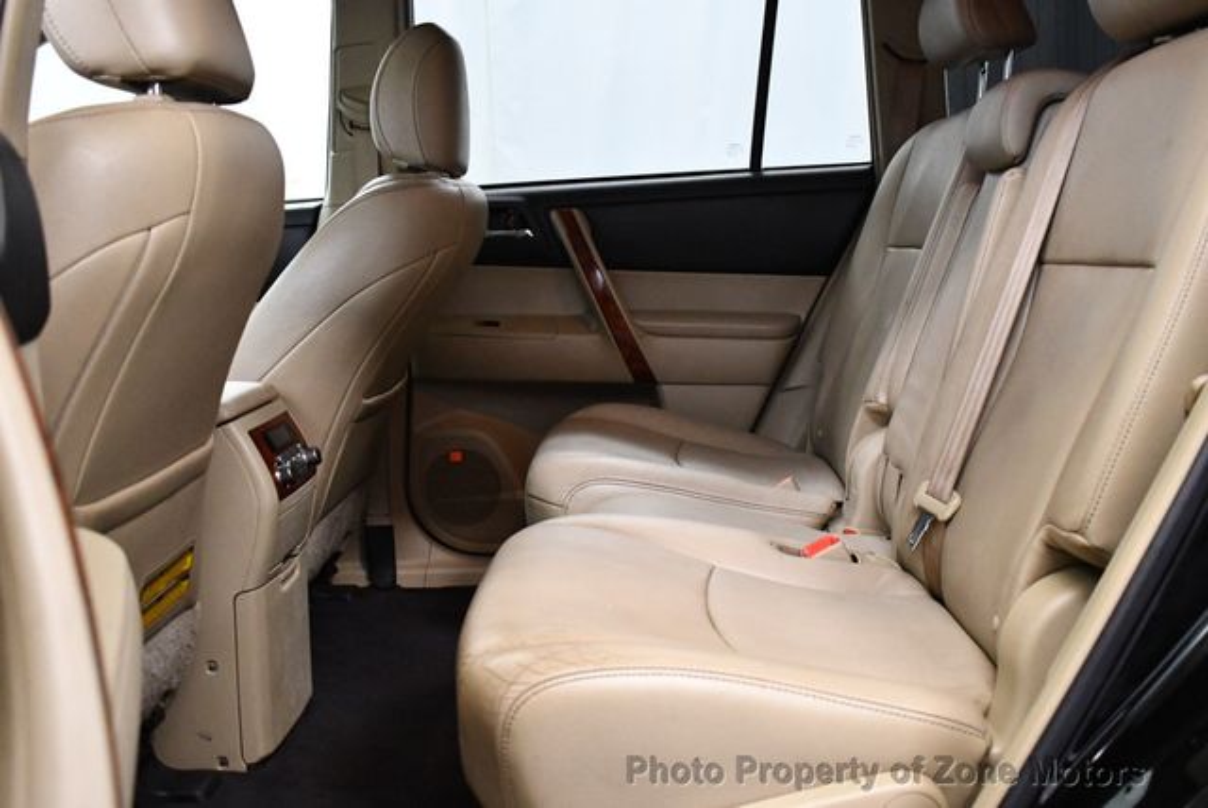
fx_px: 1209
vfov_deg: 36.9
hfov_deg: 53.1
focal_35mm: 36
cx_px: 604
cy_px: 404
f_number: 3.5
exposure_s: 1/100
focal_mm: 18
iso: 3200
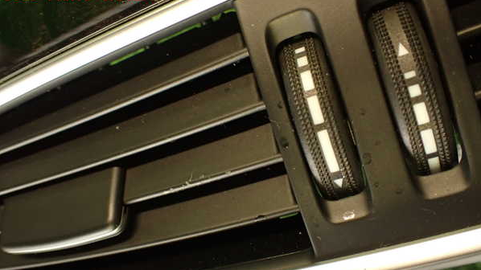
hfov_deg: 56.6
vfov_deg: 33.6
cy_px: 166
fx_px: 446
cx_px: 240
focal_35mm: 35
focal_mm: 5.79
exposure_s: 1/30
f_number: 2.4
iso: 320
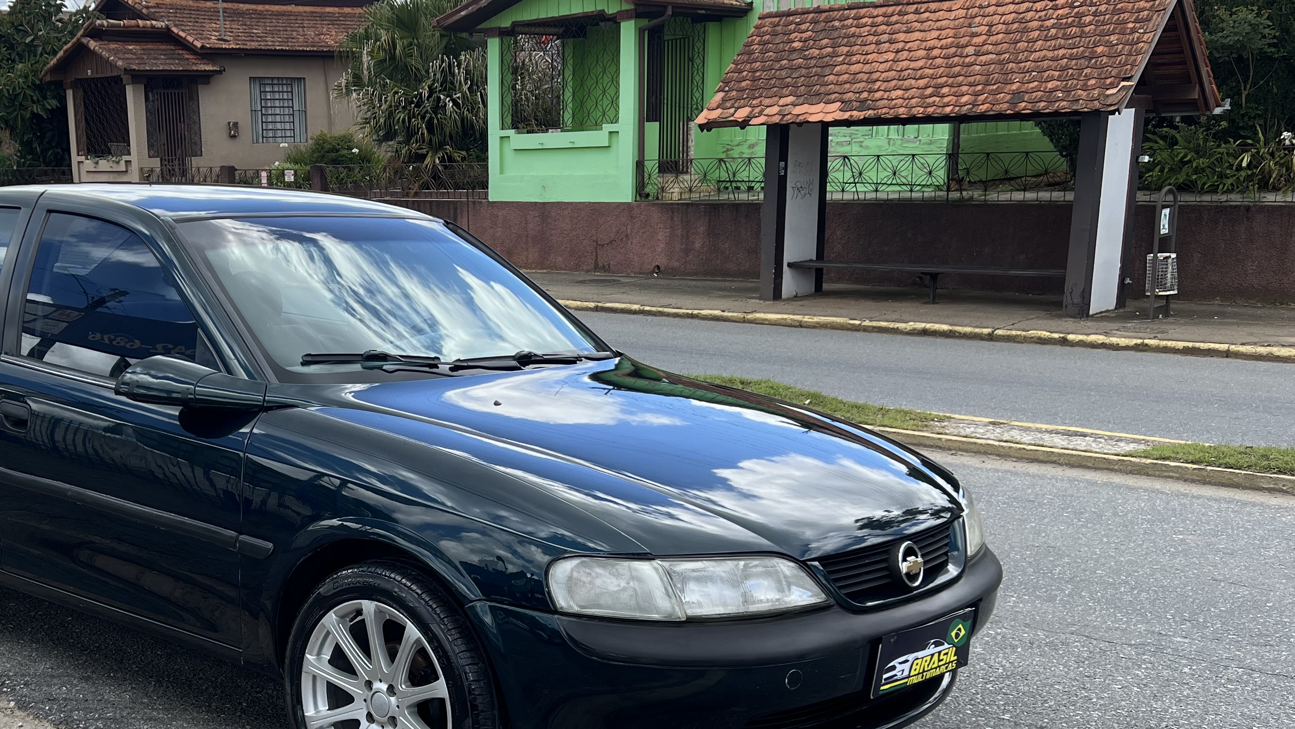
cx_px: 405
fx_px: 1511
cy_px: 507
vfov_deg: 26.9
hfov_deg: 45.5
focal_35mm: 44
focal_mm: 5.7
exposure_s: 1/1468
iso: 50
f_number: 1.5
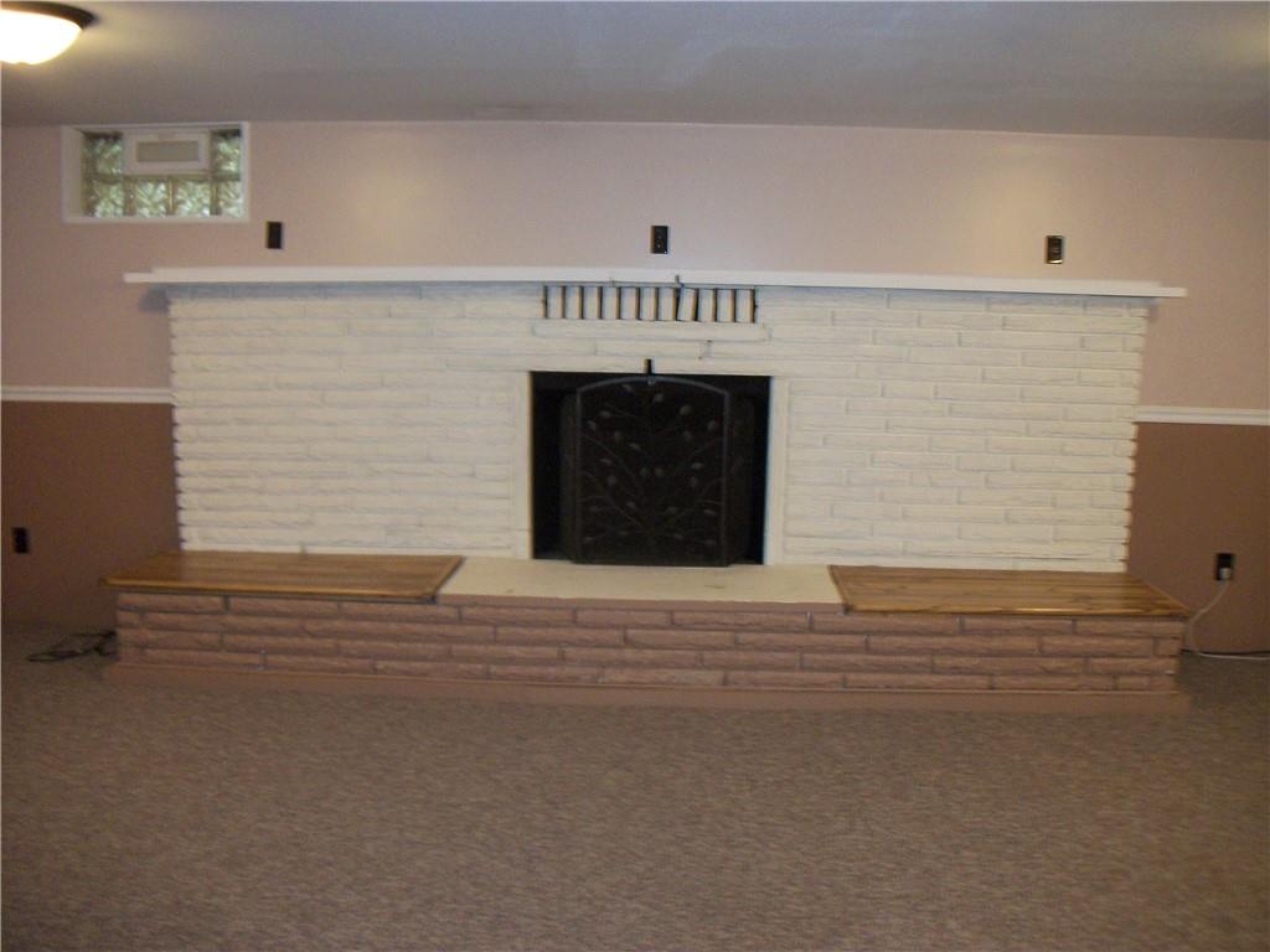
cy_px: 476
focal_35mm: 32
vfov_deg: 44.2
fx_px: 1174
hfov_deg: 56.8
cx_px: 635
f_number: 2.9
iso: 250
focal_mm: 5.7
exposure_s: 1/30
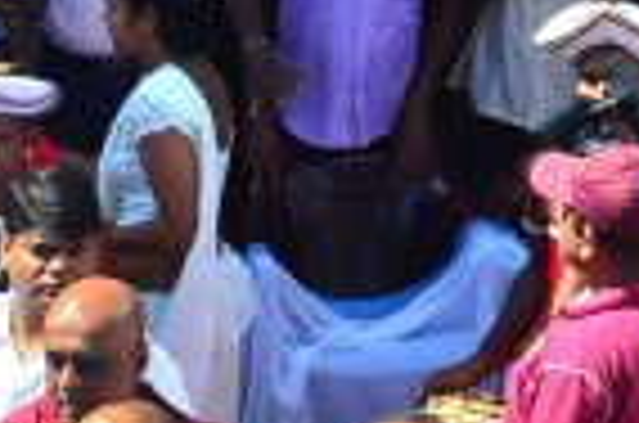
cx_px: -549
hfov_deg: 8.2
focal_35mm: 241
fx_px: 4268
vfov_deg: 5.7
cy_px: 488
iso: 200
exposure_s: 1/200
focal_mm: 38
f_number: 9
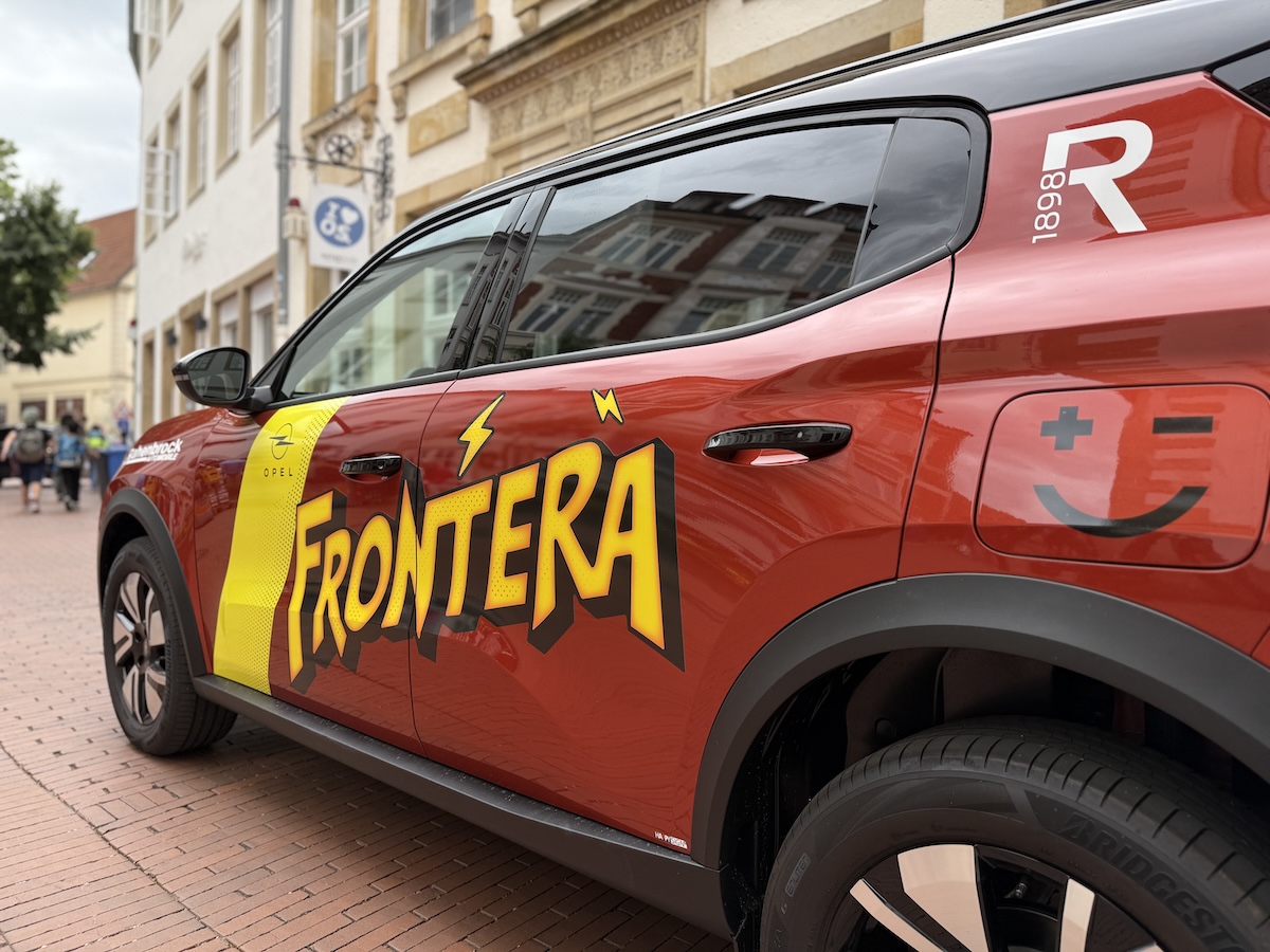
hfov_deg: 71.6
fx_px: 881
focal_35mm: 24
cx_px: 635
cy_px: 476
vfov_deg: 56.8
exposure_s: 1/1032
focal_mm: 6.76
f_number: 1.78
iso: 80
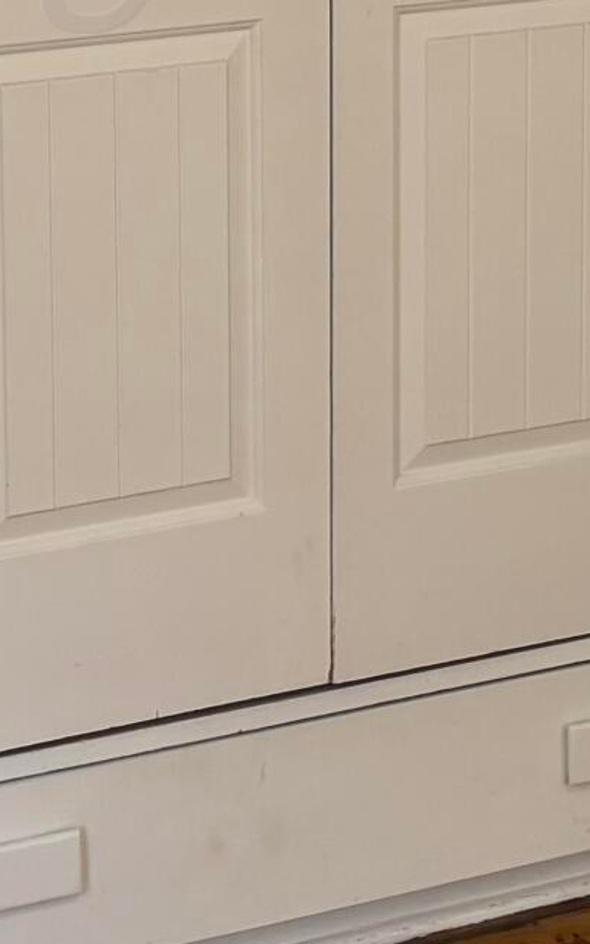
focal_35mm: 129
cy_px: -88
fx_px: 3317
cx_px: 340
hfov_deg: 10.2
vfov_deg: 15.8
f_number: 1.6
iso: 80
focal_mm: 5.96
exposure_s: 1/60
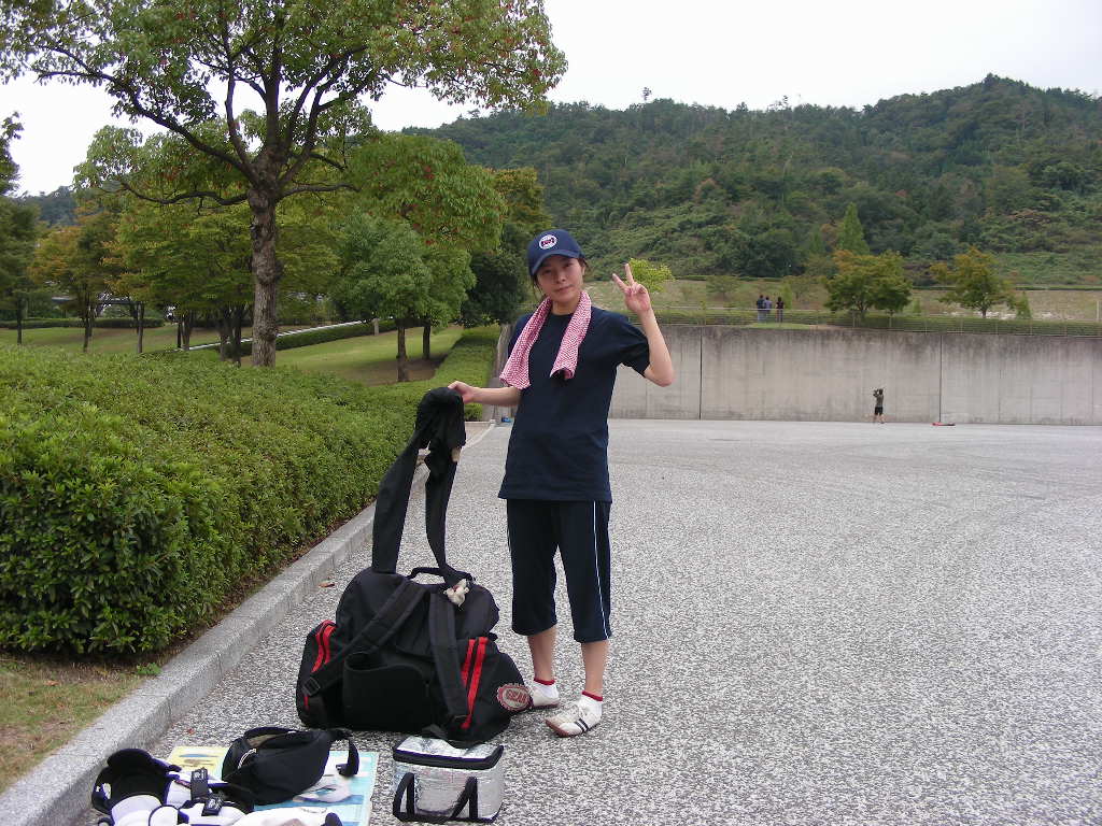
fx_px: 1210
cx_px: 551
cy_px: 413
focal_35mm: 38
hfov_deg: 49.0
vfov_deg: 37.7
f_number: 3.5
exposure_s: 1/110
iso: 50
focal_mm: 6.3
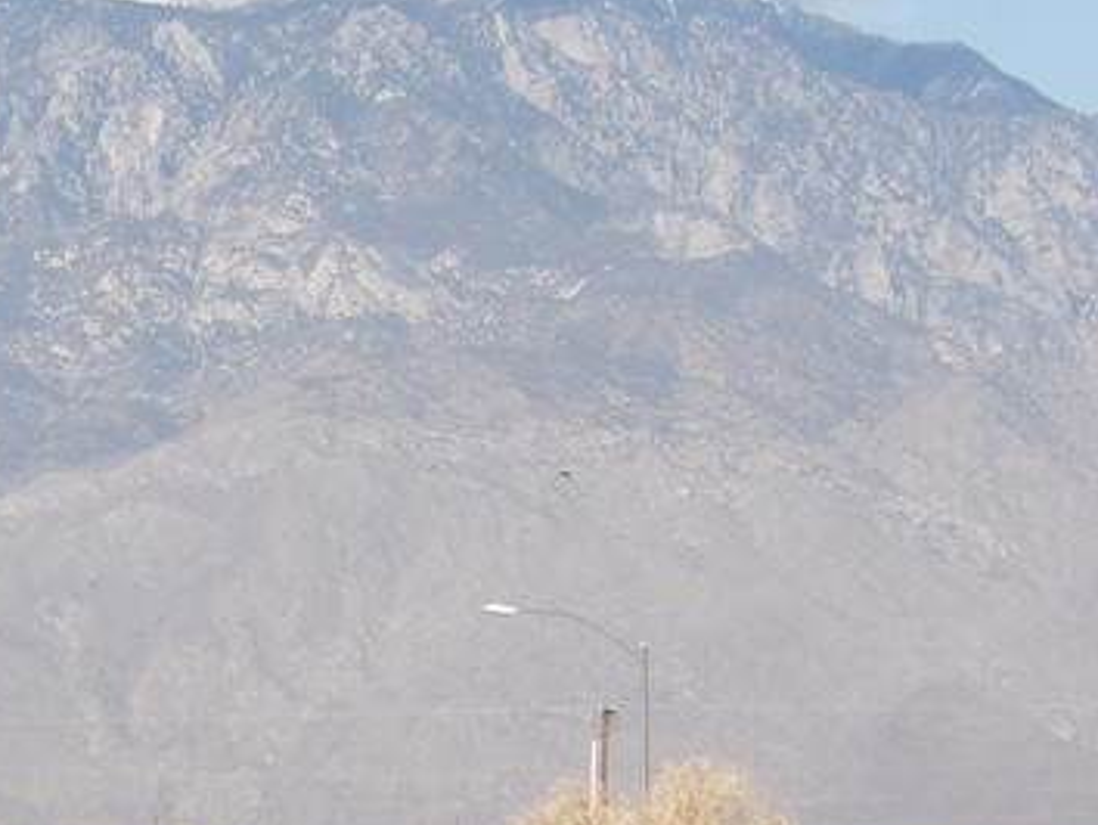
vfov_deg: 5.0
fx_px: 9364
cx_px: -239
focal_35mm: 295
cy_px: 716
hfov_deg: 6.7
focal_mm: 18.2
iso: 100
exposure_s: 1/300
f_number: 7.2
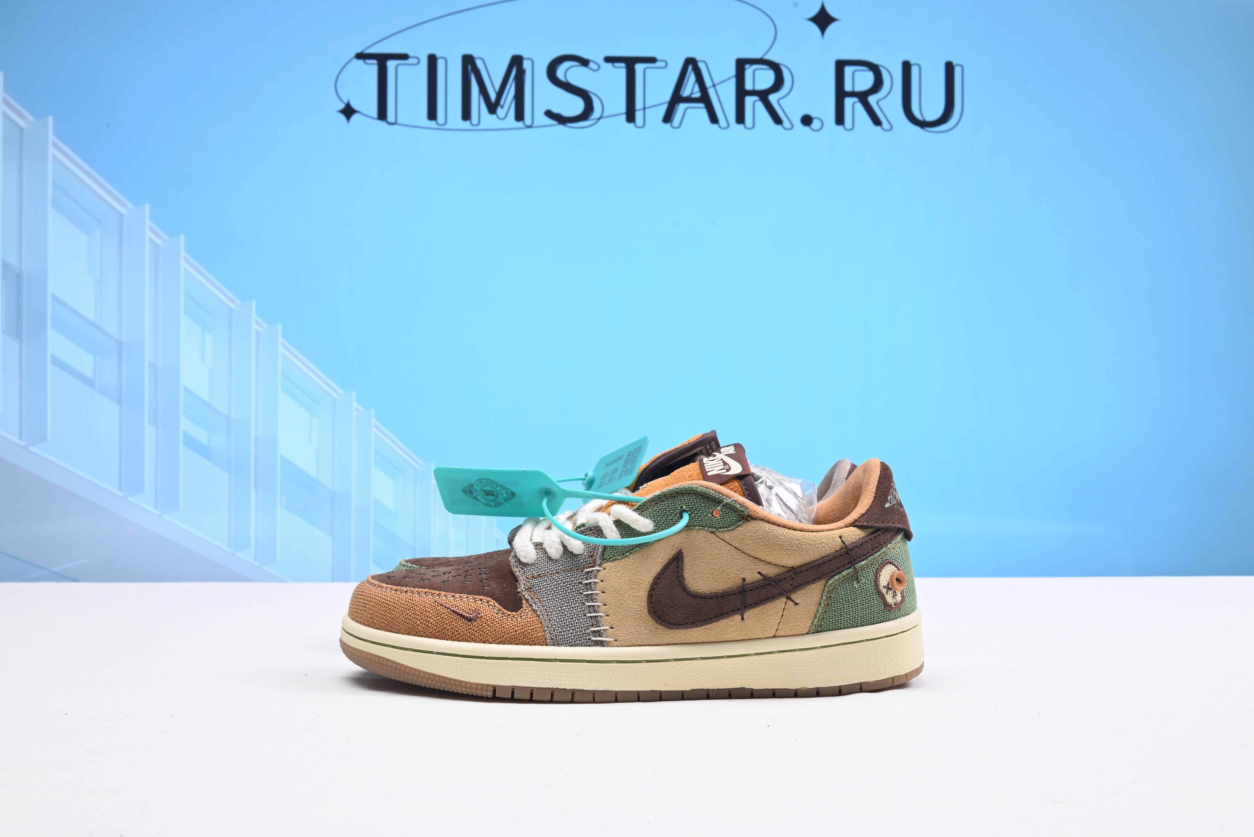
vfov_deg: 35.1
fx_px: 1324
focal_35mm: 38
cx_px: 627
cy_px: 418
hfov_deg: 50.7
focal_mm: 38
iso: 100
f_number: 16
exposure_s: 1/2
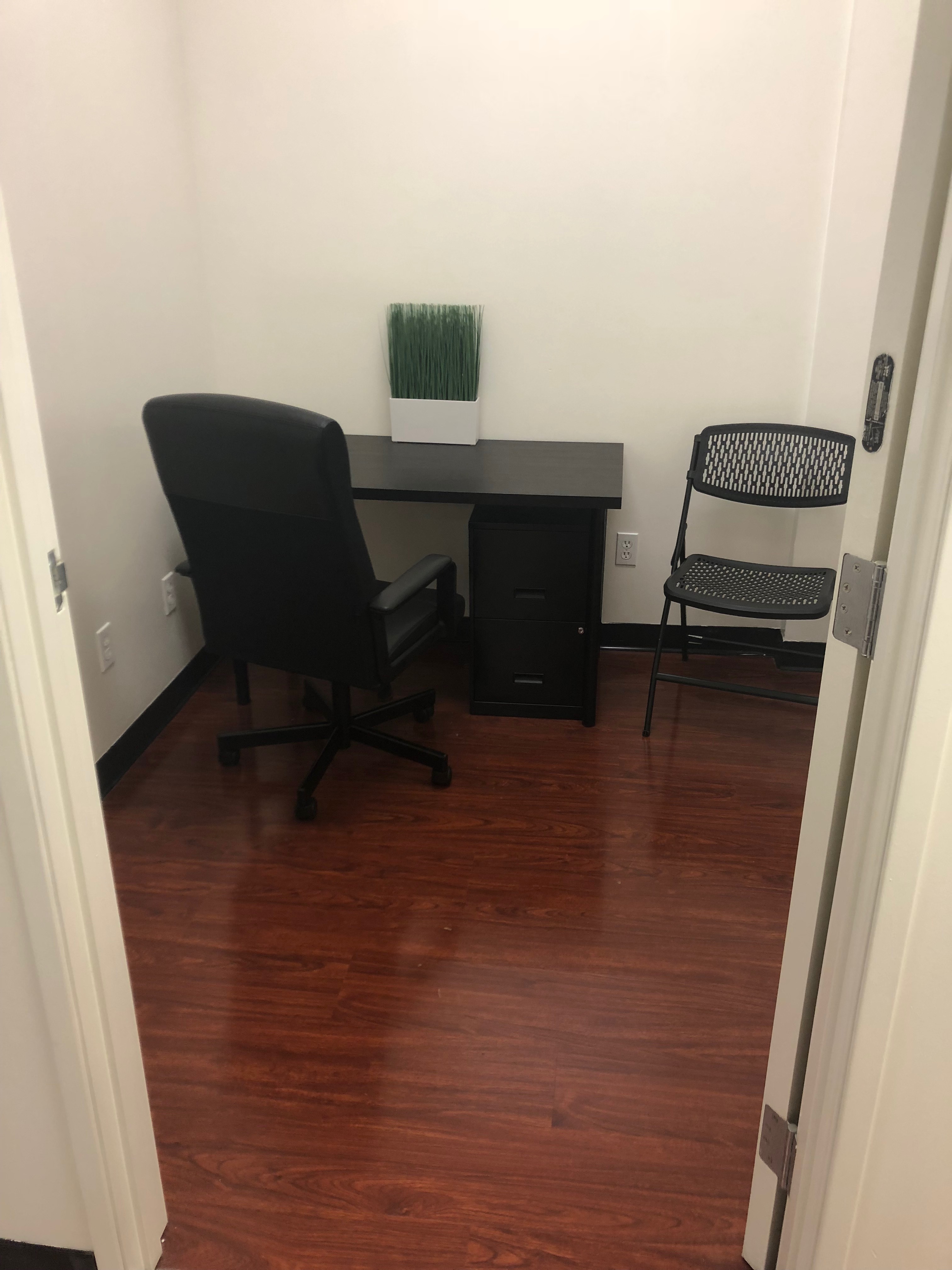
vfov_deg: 63.4
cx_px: 476
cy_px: 635
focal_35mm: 28
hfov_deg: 49.7
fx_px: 1027
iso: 40
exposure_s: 1/17
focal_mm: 3.99
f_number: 1.8
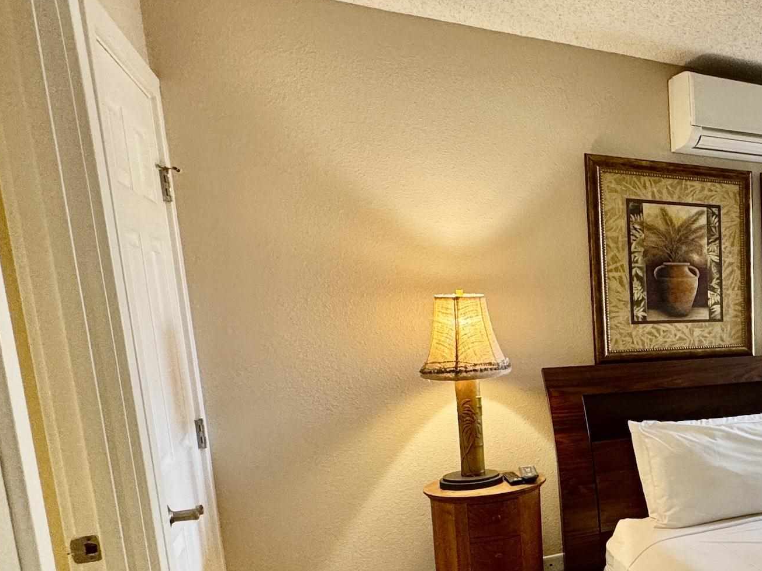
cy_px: 405
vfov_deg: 42.0
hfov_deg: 42.8
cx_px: 844
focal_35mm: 33
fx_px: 726
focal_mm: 2.22
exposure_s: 1/60
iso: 250
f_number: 2.2
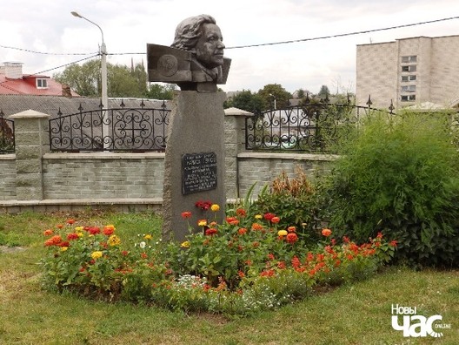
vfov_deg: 31.5
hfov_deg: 41.2
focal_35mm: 46
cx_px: 230
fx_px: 610
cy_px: 172
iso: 80
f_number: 4.5
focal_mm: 8.2
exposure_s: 1/200
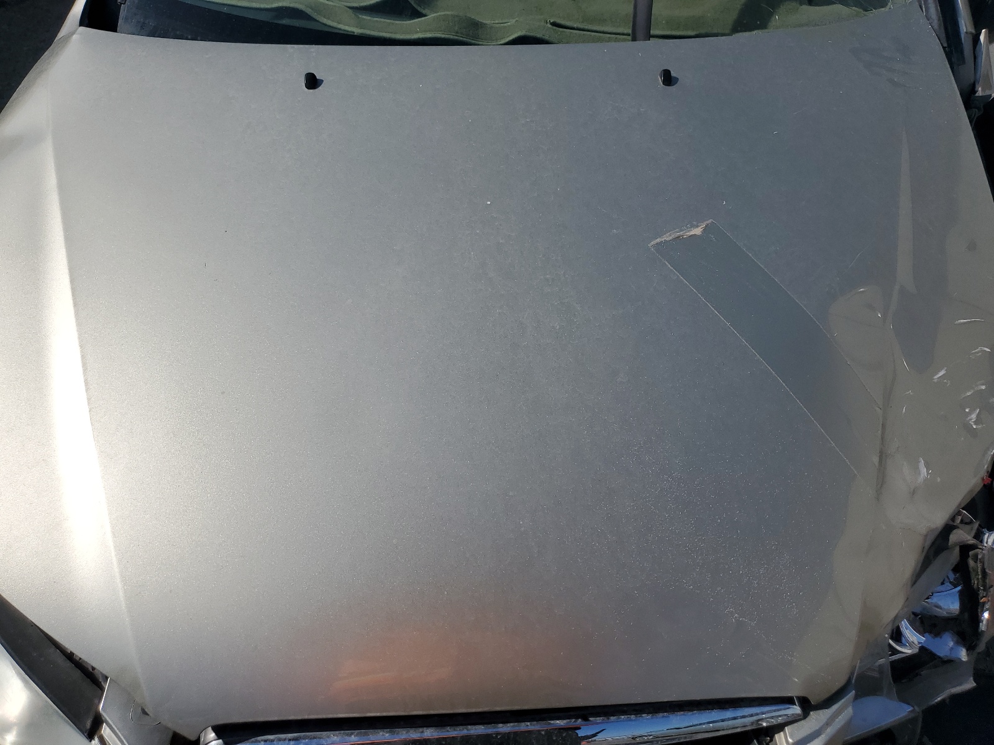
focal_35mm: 26
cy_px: 372
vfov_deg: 53.1
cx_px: 497
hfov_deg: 67.3
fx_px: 747
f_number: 1.5
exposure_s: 1/10000
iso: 50
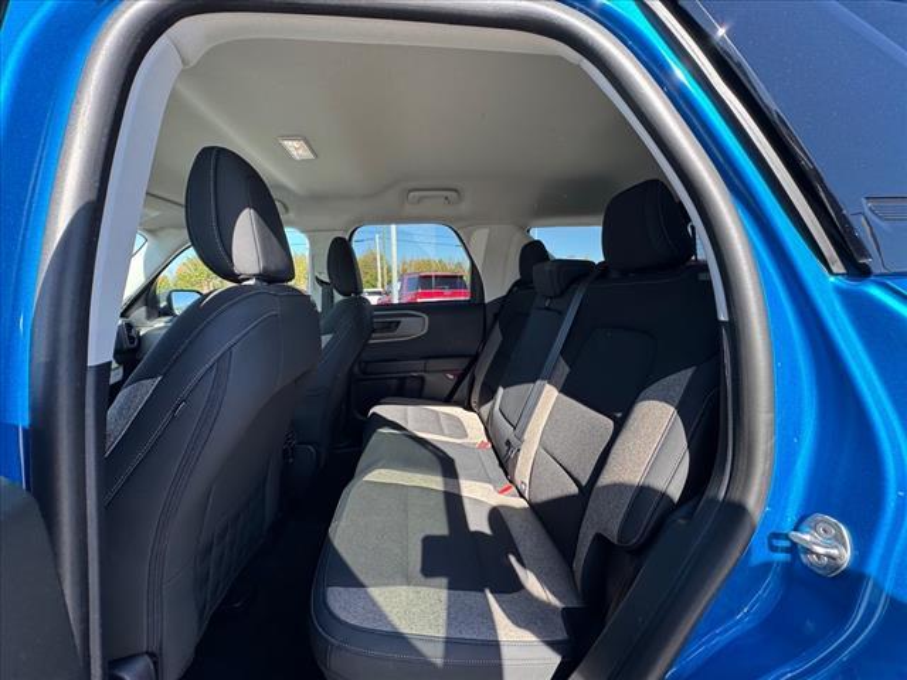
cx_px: 454
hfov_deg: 102.1
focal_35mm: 14
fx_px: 367
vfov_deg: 85.7
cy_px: 340
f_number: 2.2
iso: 40
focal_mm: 2.22
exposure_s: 1/119
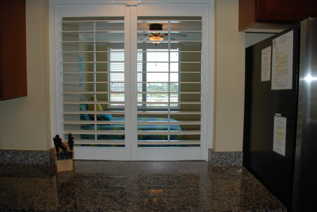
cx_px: 158
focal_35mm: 27
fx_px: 238
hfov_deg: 67.3
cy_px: 106
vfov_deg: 48.0
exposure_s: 1/125
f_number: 3.5
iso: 180
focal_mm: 18
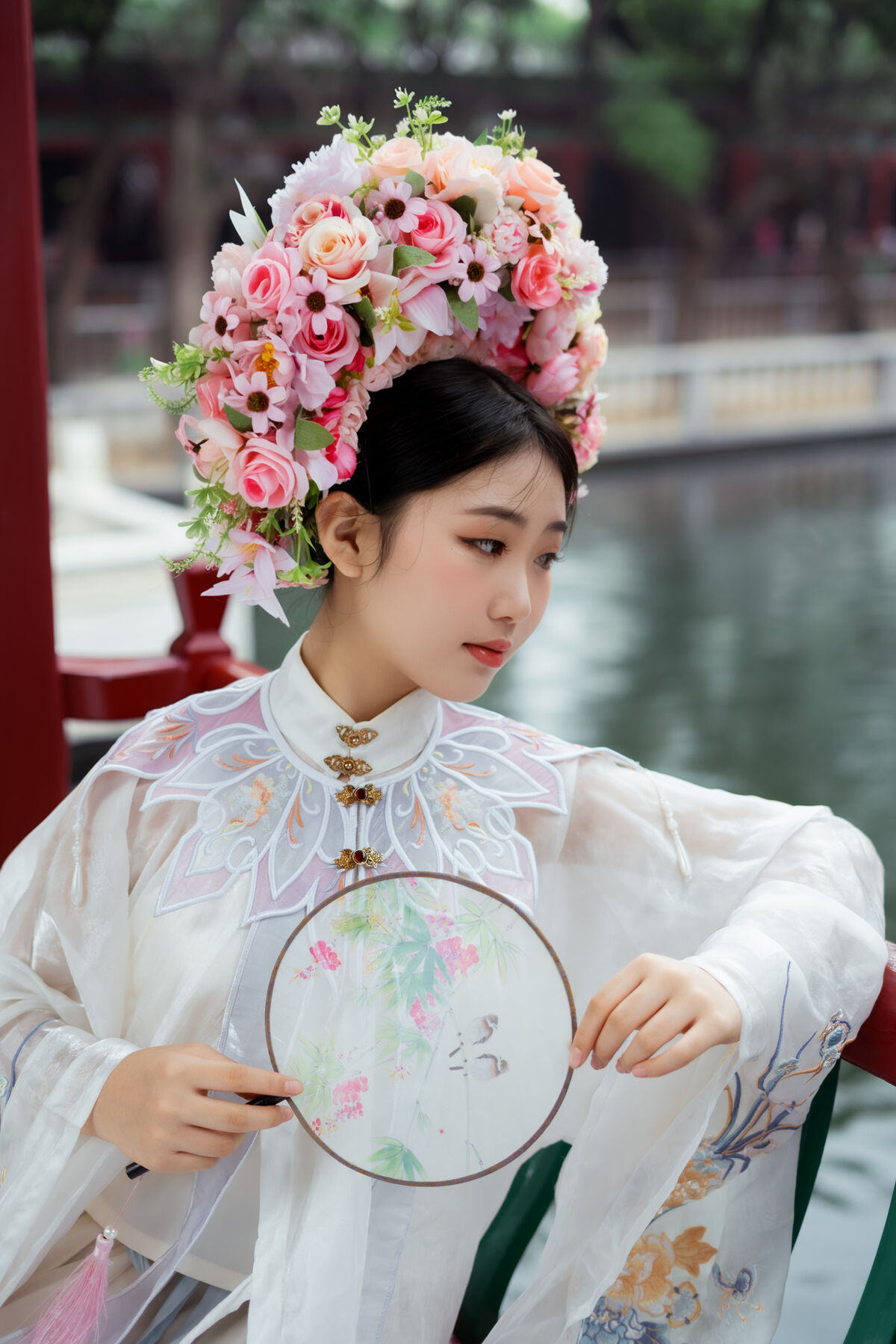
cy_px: 672
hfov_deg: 27.0
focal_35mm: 50
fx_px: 1866
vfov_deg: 39.6
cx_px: 448
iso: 160
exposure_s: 1/200
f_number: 2.2
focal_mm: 50
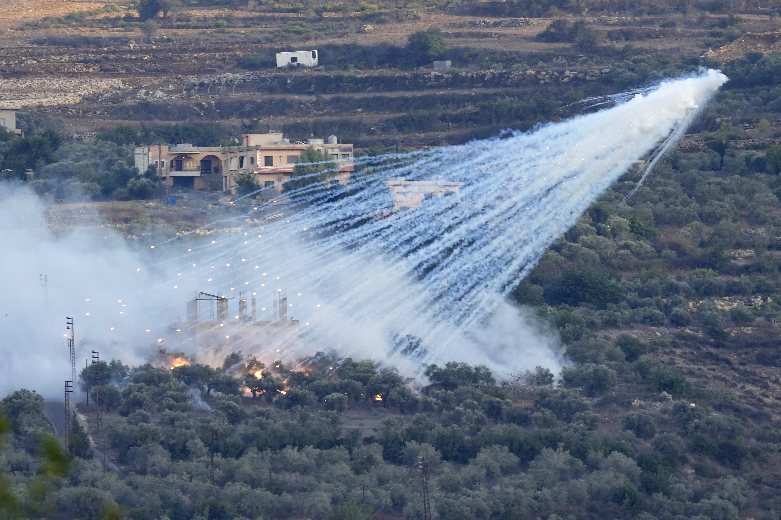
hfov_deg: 3.4
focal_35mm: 600
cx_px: 390
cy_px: 260
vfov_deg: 2.3
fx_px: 13016
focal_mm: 600
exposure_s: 1/640
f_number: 4
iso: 320
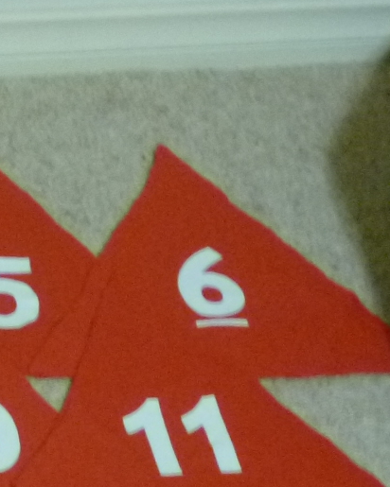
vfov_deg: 12.0
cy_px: 485
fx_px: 2294
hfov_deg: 9.3
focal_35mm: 159
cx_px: -312
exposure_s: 1/4
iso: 400
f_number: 3.7
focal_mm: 7.3
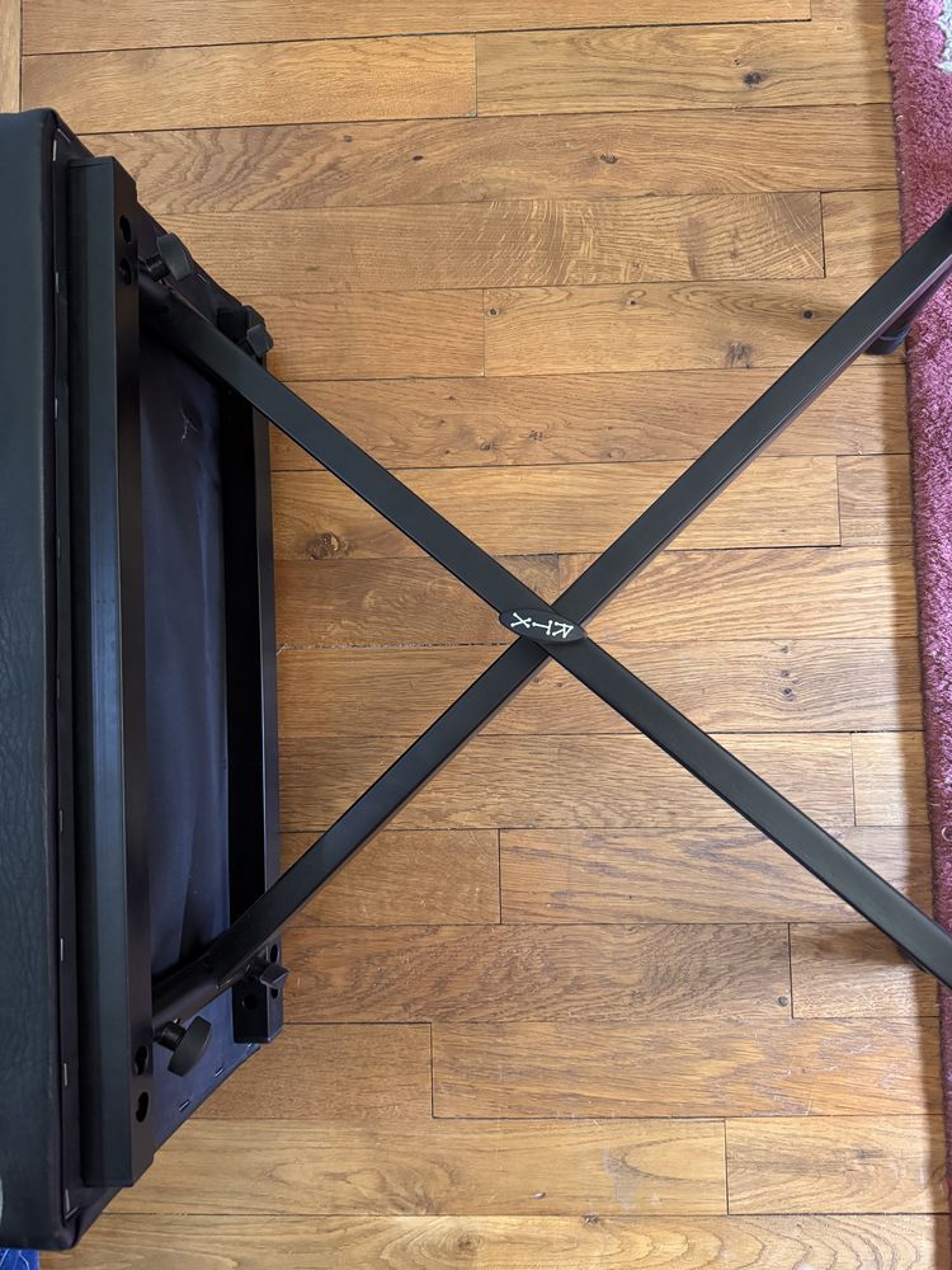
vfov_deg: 71.6
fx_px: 880
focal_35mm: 24
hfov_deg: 56.8
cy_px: 635
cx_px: 476
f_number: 1.78
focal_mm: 6.76
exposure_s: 1/40
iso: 800
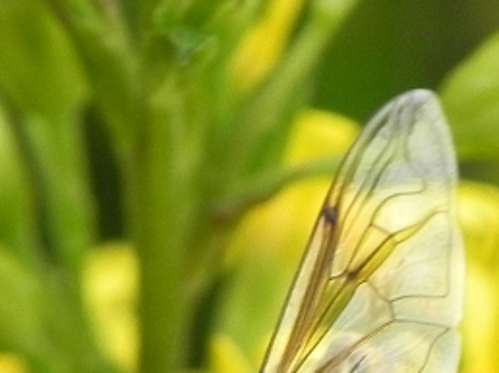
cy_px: 651
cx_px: 263
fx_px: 6006
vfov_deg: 3.5
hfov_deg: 4.8
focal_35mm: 417
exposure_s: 1/139
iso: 160
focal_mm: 18.8
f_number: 4
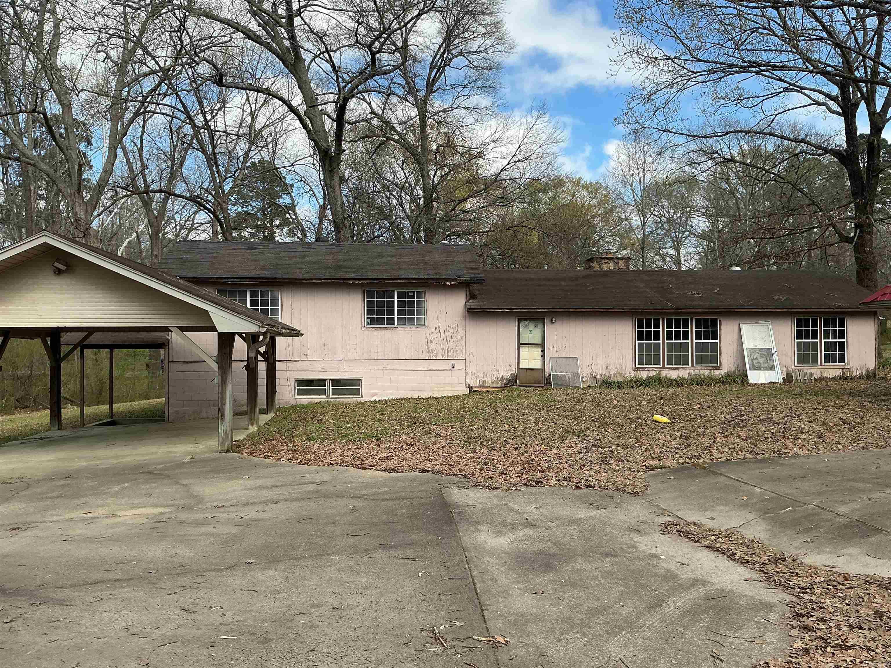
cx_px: 446
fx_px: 746
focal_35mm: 29
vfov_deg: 48.2
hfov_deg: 61.7
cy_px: 334
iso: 25
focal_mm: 3
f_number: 1.8
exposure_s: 1/759
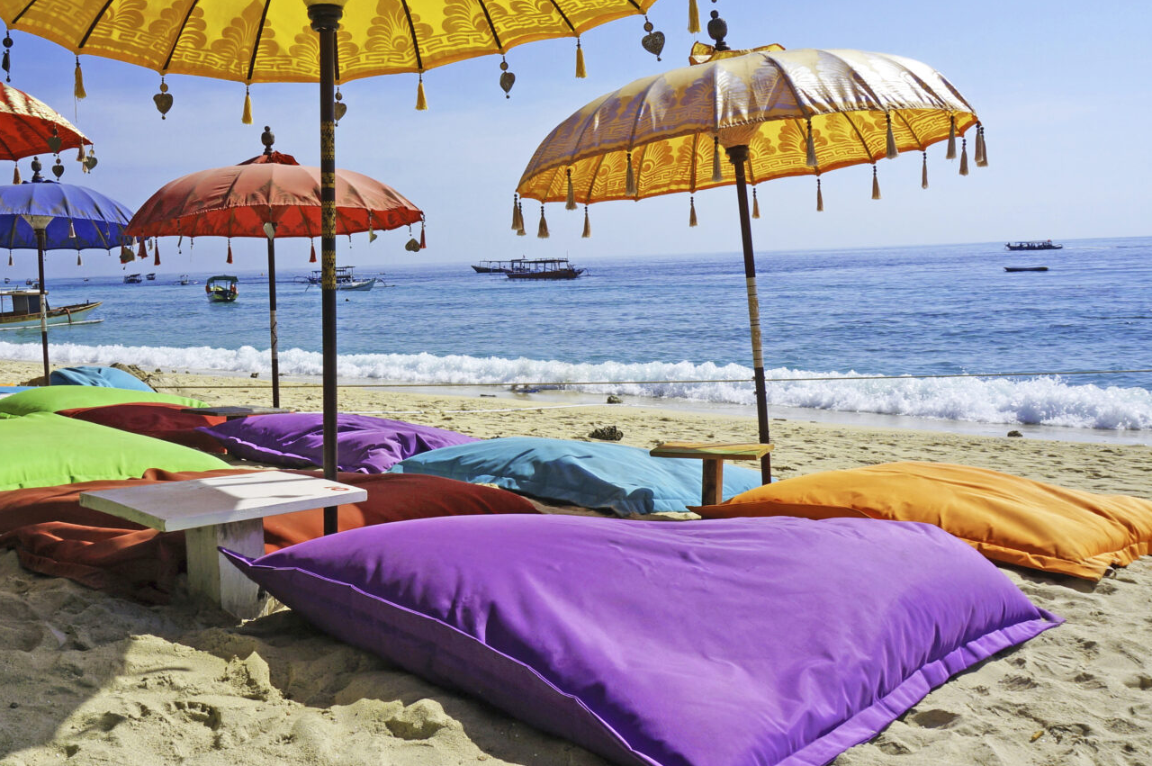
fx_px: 1151
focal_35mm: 36
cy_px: 341
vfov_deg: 36.8
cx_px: 356
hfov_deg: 51.8
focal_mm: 16
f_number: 13
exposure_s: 1/320
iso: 100
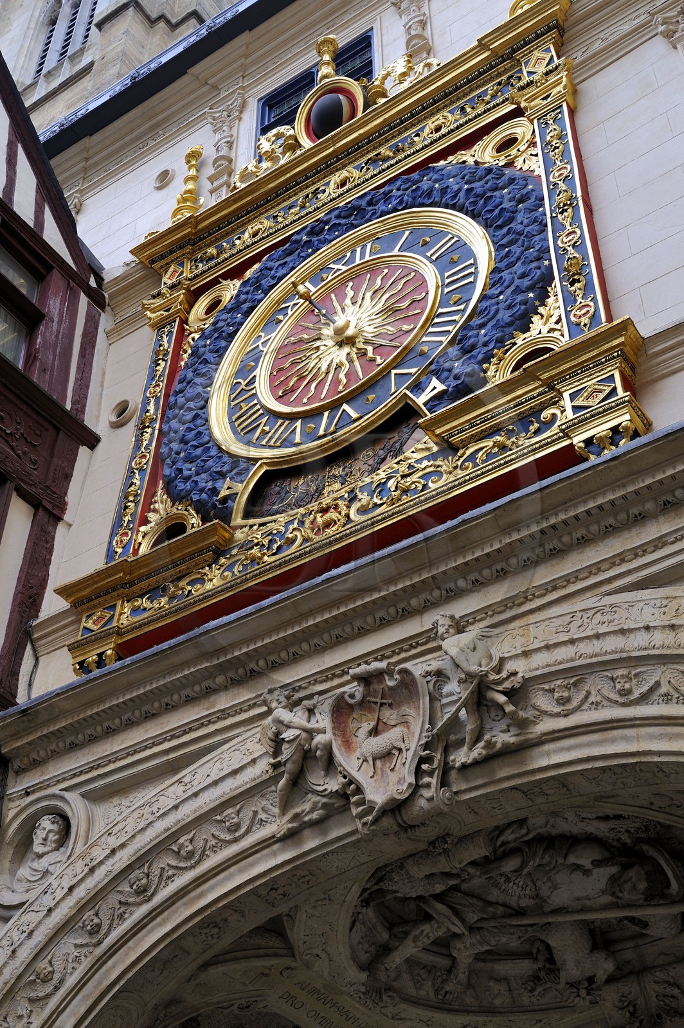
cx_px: 342
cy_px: 514
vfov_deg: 48.5
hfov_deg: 33.3
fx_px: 1142
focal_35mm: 40
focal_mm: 40
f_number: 5.6
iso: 400
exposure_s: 1/160
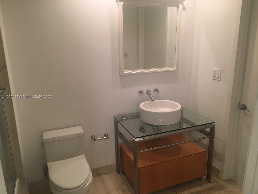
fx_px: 216
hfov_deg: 61.7
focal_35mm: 29
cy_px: 97
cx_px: 129
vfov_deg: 48.2
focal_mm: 4.15
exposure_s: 1/30
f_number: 2.2
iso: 125
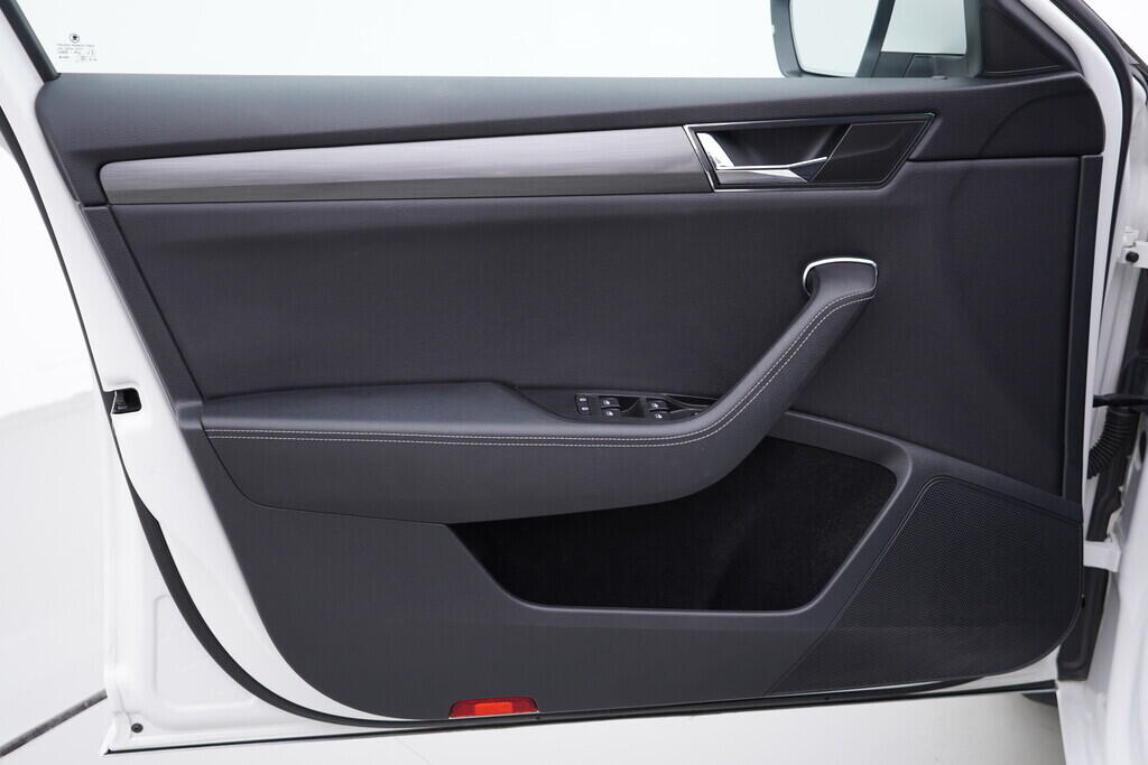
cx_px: 574
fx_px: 1148
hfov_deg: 53.1
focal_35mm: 36
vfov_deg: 36.9
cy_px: 382
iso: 125
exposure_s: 1/50
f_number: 3.2
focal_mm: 24
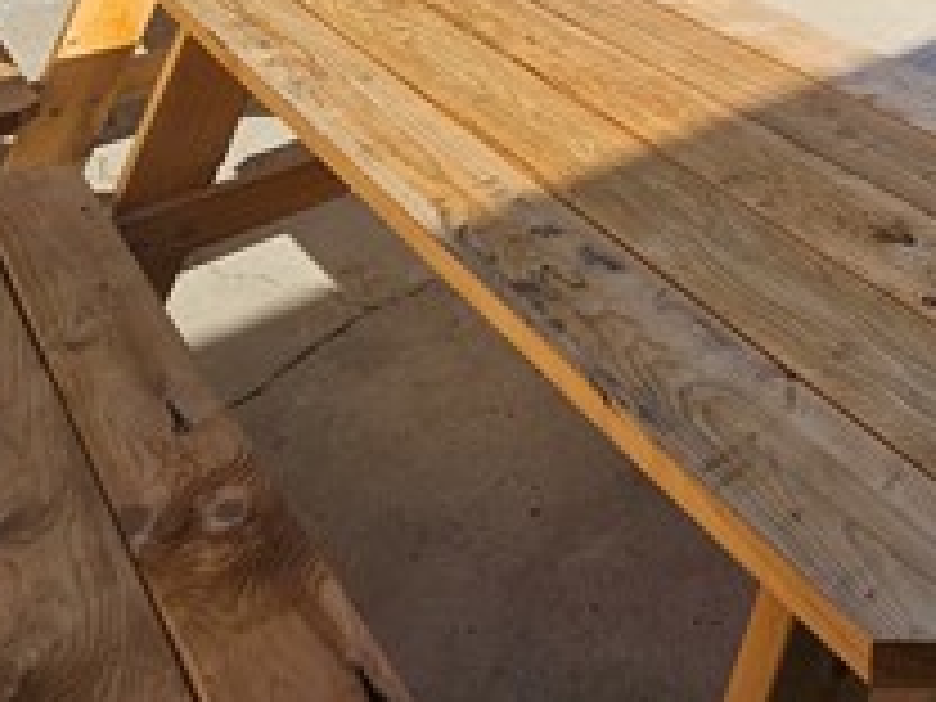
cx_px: 873
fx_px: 1082
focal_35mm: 40
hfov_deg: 42.2
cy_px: -266
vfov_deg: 28.0
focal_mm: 1.74
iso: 32
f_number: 2.2
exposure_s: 1/955
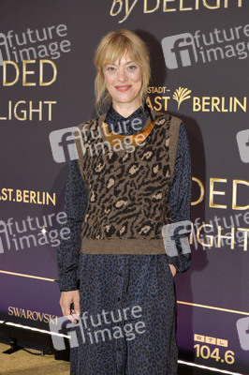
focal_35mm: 62
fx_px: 644
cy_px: 188
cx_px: 124
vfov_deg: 32.4
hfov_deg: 21.9
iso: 1250
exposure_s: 1/250
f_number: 6.3
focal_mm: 62
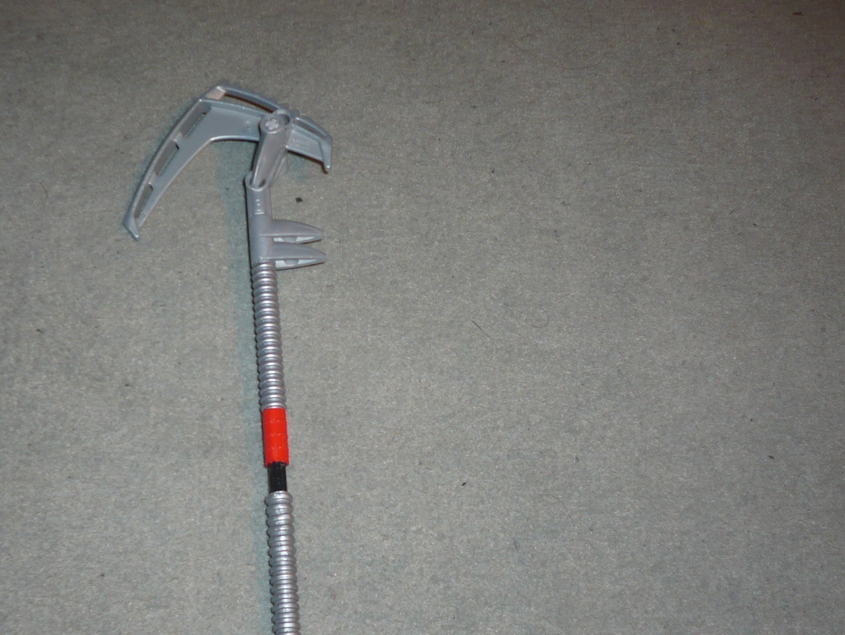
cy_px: 414
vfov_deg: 30.7
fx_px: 1148
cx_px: 302
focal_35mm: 47
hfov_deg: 40.1
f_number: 2.8
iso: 100
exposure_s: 1/30
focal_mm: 5.8
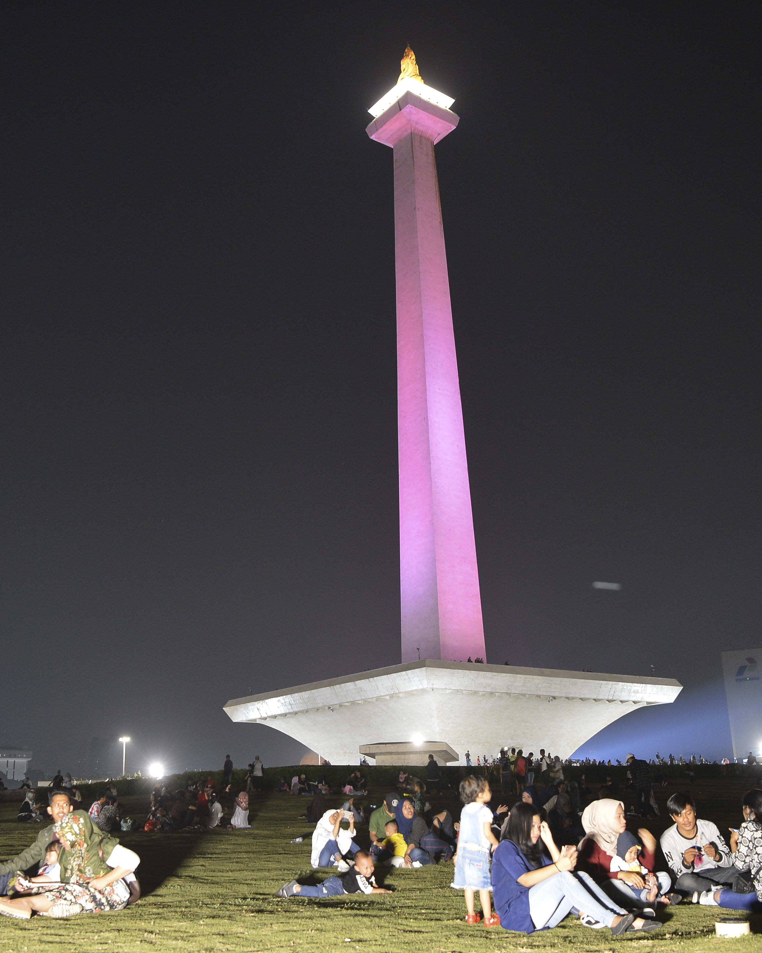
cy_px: 475
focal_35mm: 34
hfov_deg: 43.3
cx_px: 349
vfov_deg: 52.8
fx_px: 958
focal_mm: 24
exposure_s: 1/20
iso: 1600
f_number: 3.2
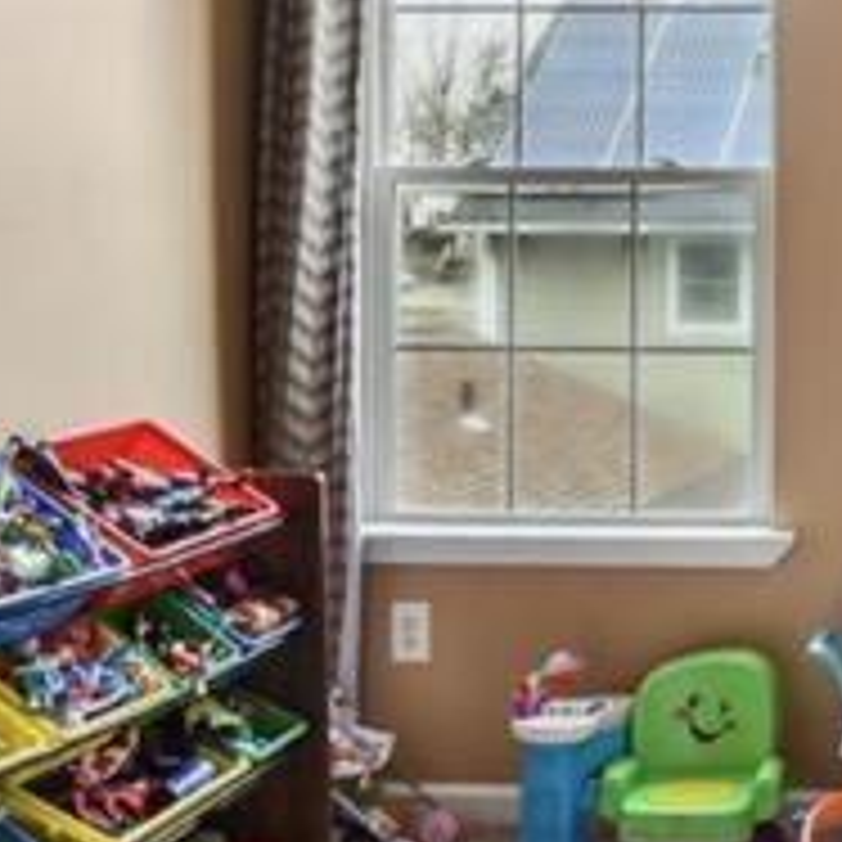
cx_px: 1009
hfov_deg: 24.1
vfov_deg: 26.2
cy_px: 227
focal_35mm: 65
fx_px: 1789
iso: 640
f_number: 8
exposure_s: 1/60
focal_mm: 14
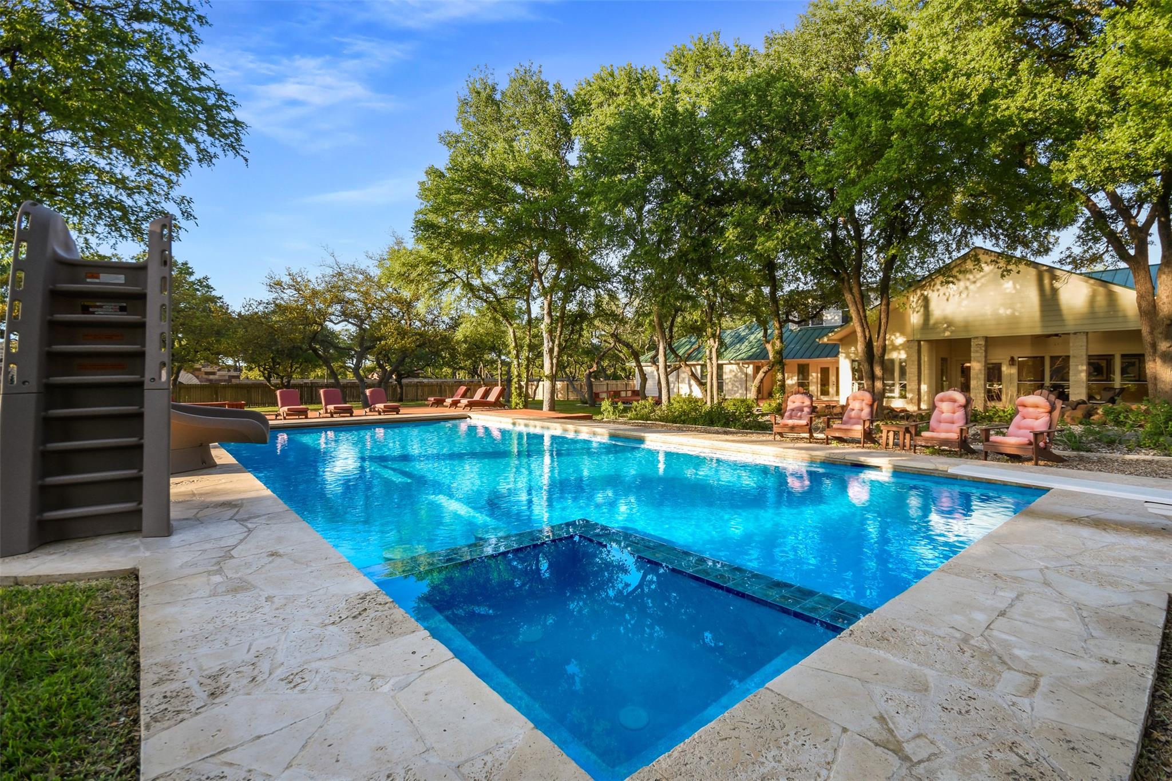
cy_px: 390
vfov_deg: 77.3
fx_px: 488
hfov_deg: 100.4
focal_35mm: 15
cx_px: 586
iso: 200
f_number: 8
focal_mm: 10
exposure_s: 1/50
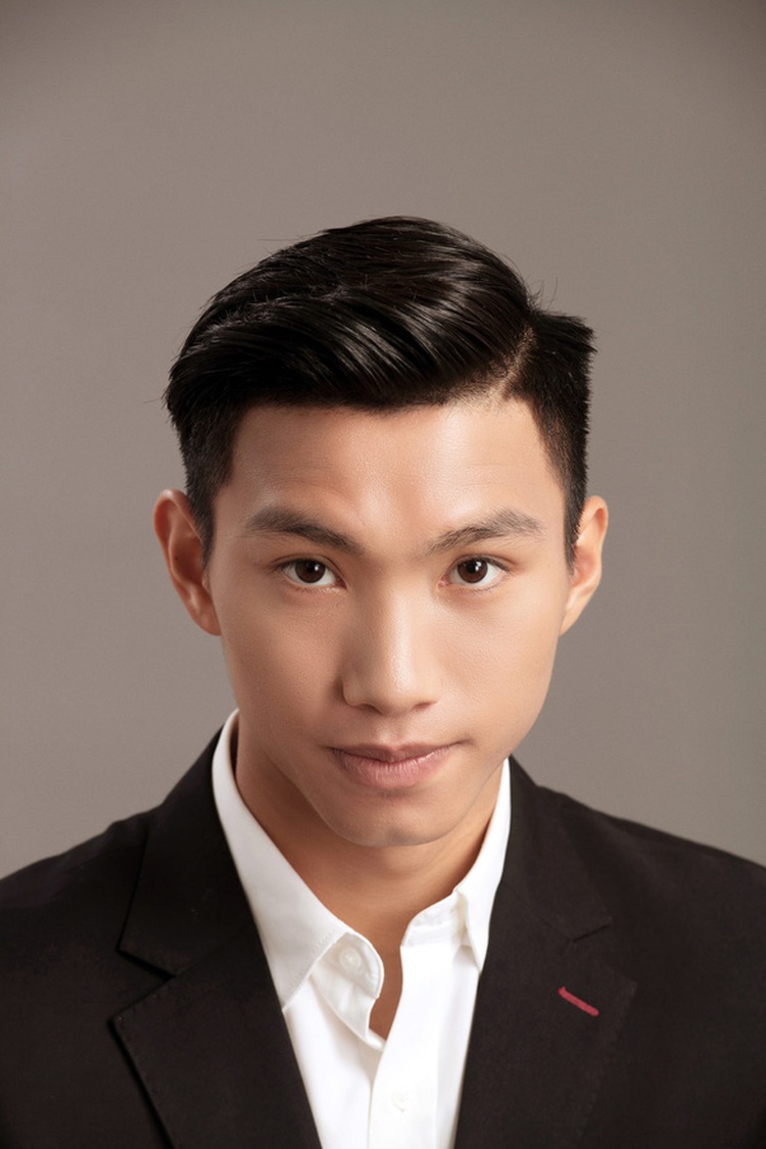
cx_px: 383
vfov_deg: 10.8
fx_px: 6064
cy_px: 574
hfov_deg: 7.2
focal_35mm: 190
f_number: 8
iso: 100
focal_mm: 190
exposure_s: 1/200
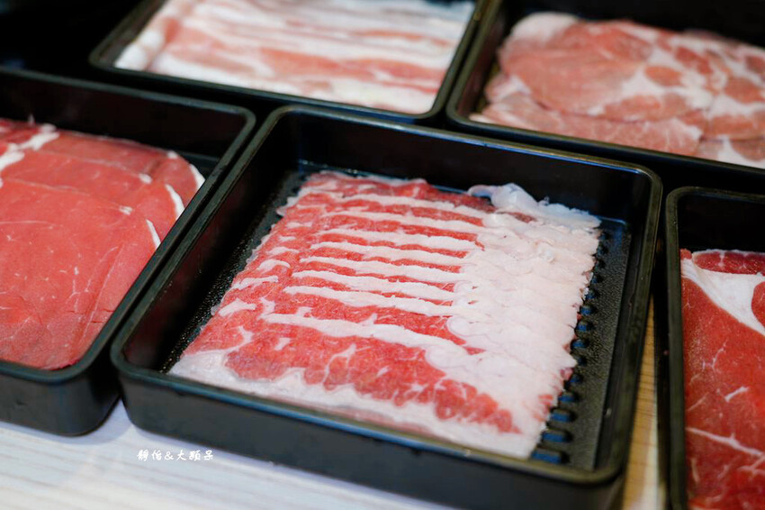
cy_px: 255
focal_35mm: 47
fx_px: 998
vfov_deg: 28.6
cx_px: 382
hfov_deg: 41.9
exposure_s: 1/60
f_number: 4.5
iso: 320
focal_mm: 47
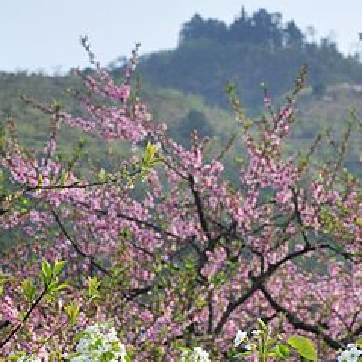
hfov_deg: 9.1
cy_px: 322
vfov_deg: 9.1
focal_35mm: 191
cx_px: 360
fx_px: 2265
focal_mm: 45
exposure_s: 1/1000
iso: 400
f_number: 5.6
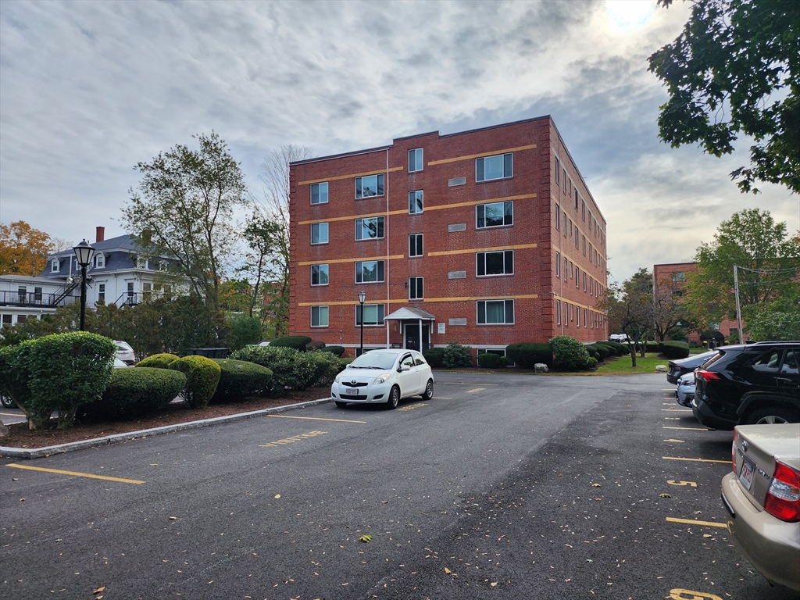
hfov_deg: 73.9
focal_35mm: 23
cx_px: 400
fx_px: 532
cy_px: 300
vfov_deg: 58.9
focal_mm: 6.4
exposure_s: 1/919
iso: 12
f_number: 1.8
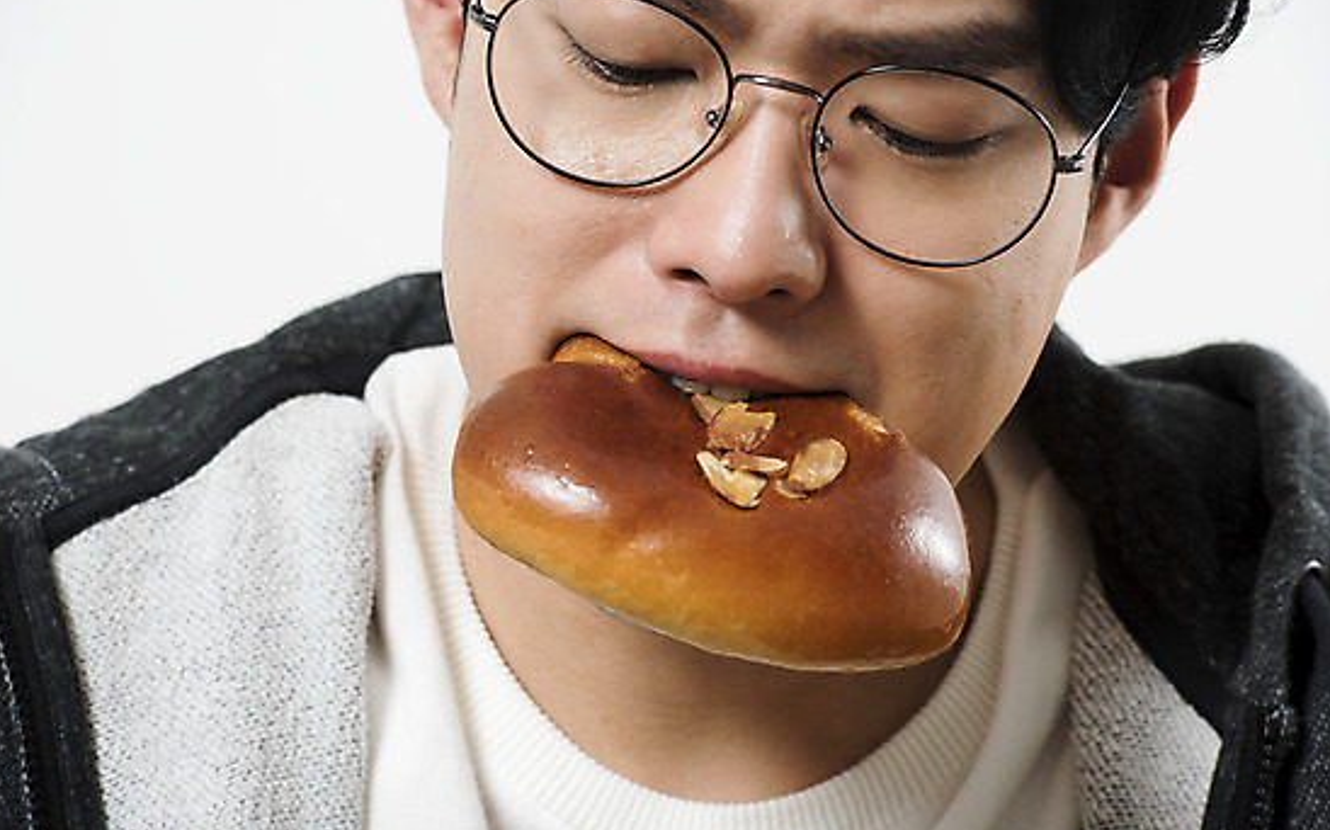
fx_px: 8080
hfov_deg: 9.4
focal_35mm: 223
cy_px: 374
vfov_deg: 5.9
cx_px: 661
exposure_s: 1/125
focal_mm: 200
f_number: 8
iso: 64
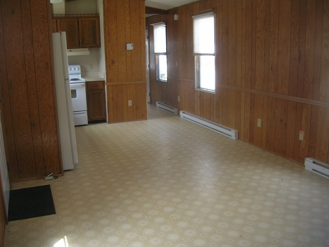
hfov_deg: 54.0
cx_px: 164
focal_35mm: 34
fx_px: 323
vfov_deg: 41.8
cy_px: 124
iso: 50
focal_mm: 5.7
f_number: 2.9
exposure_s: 1/47.8
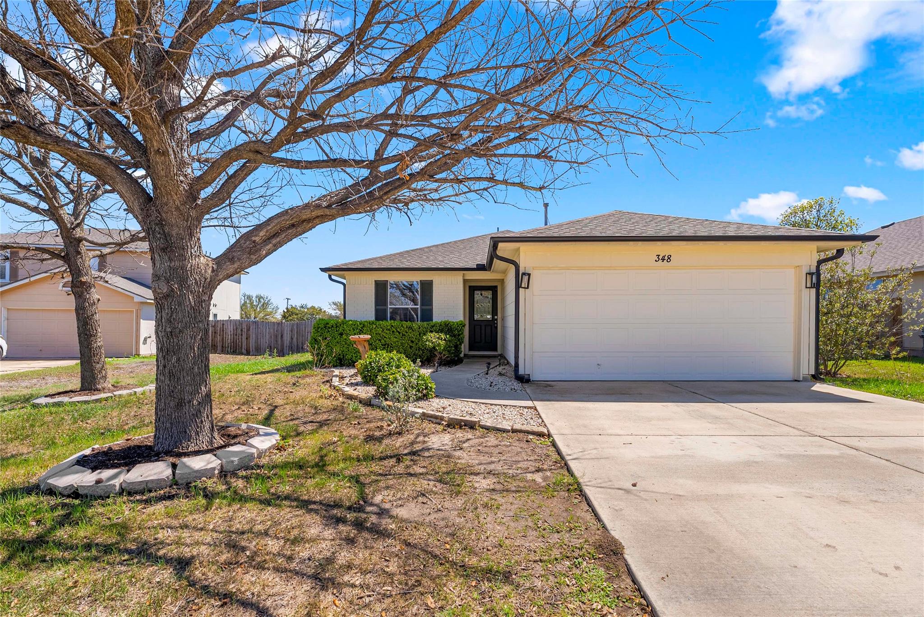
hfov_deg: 97.4
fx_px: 406
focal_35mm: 16
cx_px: 462
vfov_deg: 74.5
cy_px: 308
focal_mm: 15.8
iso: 100
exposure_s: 1/320
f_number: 7.1
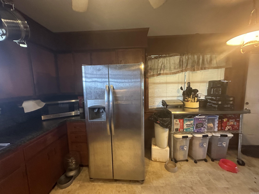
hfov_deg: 102.1
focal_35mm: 14
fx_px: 105
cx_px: 130
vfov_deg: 85.7
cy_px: 97
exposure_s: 1/60
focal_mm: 2.22
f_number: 2.2
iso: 640
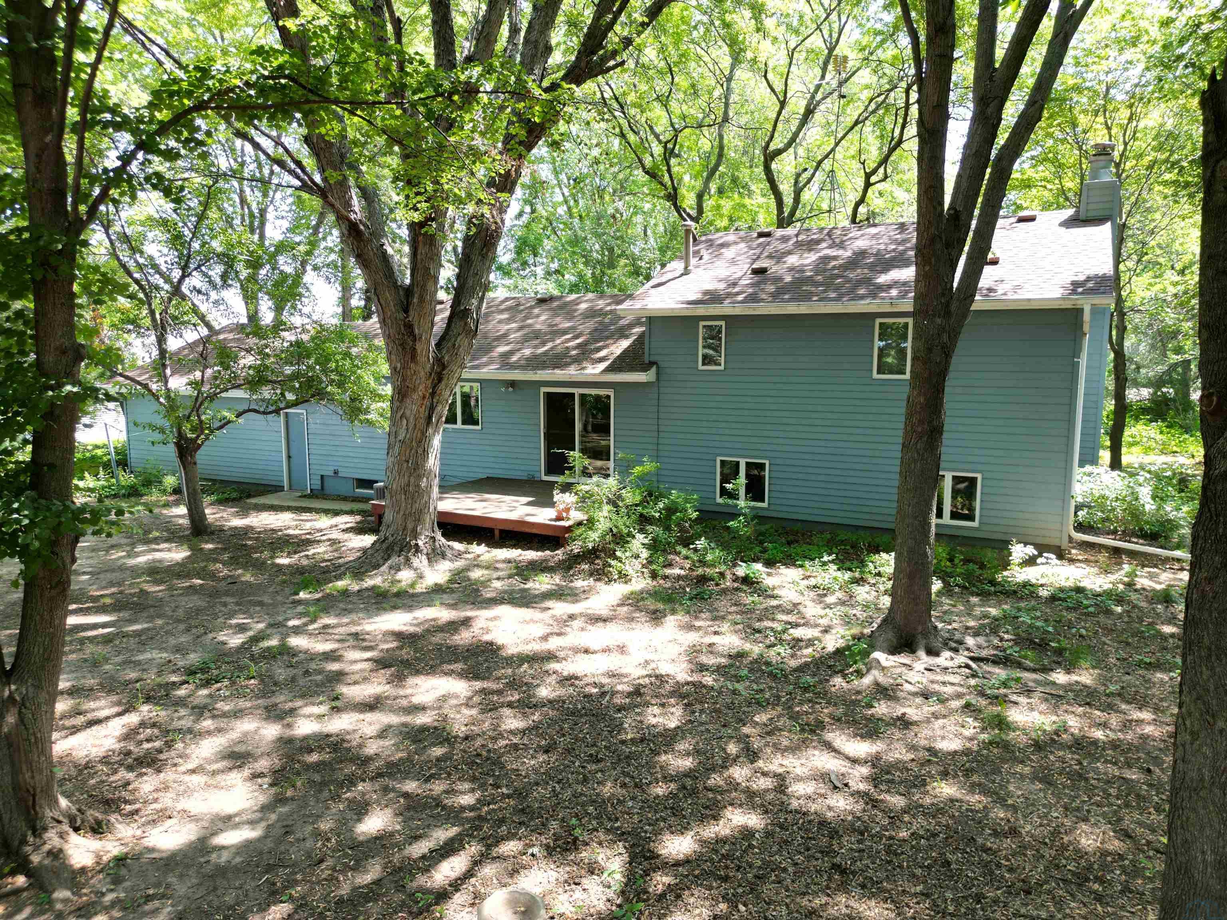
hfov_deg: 71.6
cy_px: 460
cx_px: 614
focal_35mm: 24
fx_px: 851
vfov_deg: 56.8
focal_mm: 6.72
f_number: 1.7
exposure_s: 1/200
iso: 100
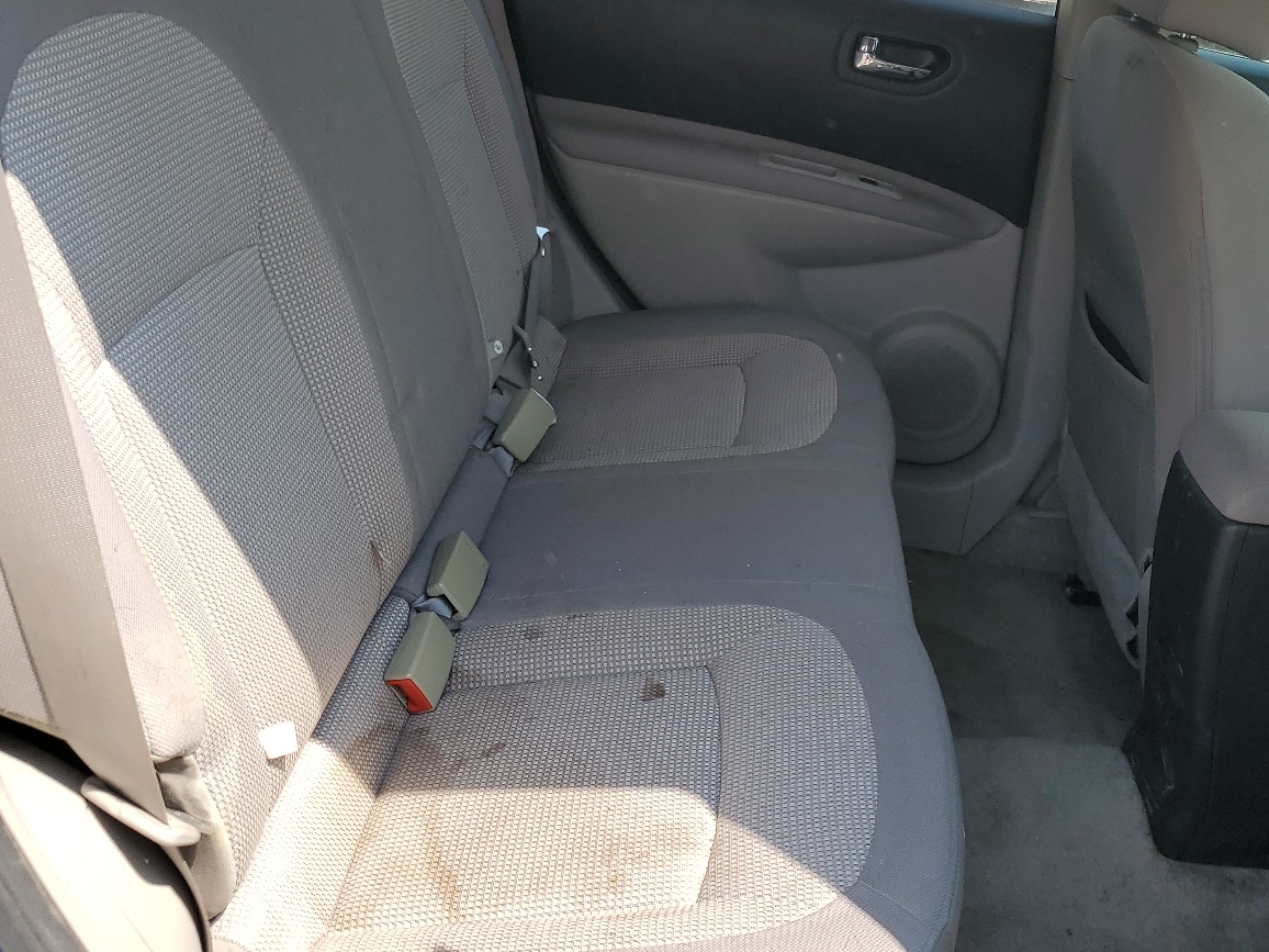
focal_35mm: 36
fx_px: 1320
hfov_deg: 51.2
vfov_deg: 39.2
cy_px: 318
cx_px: 725
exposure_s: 1/833
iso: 50
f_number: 1.5
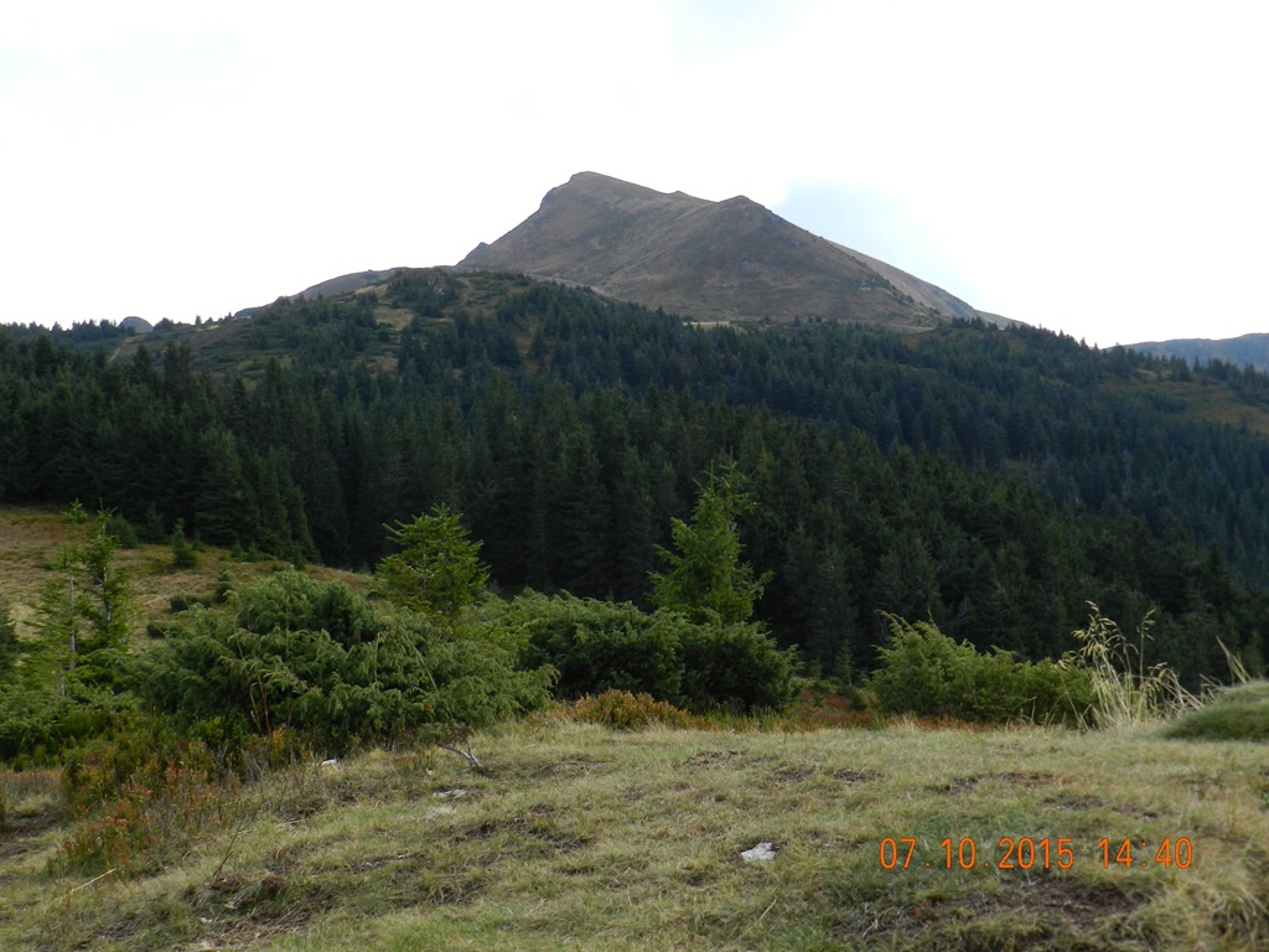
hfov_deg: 41.2
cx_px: 634
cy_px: 476
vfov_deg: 31.5
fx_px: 1686
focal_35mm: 46
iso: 160
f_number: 4.2
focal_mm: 8.1
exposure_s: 1/400
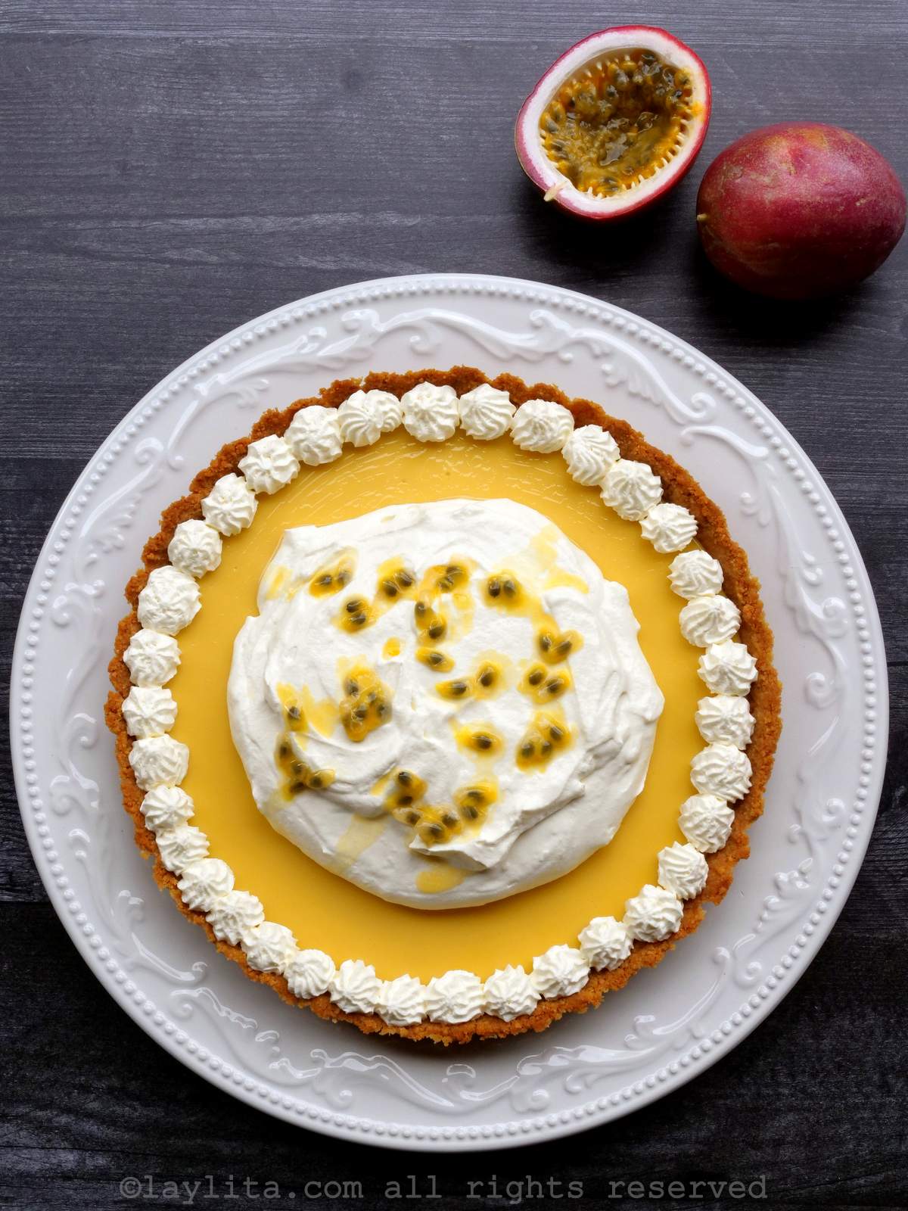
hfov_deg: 29.1
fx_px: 1749
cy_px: 606
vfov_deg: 38.2
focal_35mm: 50
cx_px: 454
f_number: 14
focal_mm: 25
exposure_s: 1/60
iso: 500
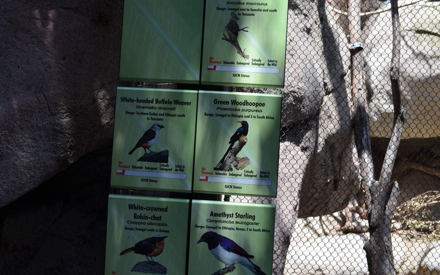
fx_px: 480
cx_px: 220
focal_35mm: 40
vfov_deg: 32.0
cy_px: 139
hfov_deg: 49.3
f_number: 6.3
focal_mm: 26
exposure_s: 1/160
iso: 200
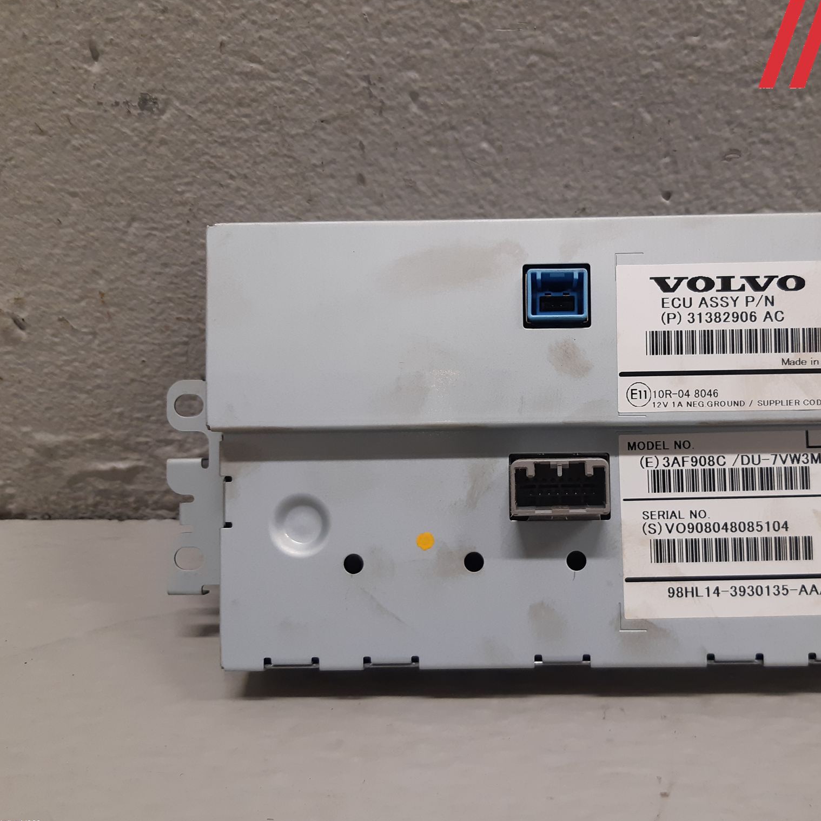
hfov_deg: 51.7
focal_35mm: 31
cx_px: 537
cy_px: 412
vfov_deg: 52.5
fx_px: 832
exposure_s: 1/50
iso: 100
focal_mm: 3.93
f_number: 1.7
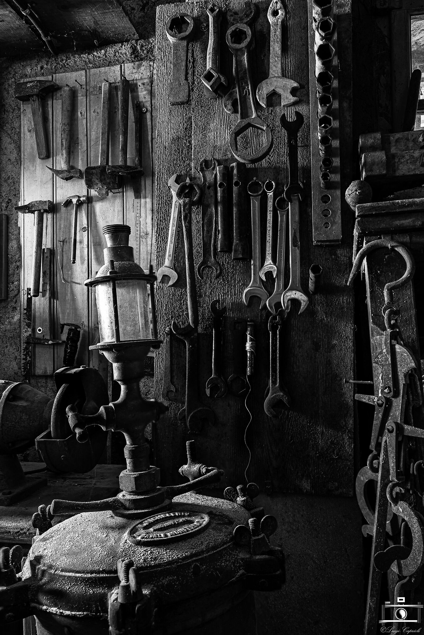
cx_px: 212
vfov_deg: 19.5
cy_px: 318
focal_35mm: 105
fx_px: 1854
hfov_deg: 13.0
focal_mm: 105
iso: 100
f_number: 8
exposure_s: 13
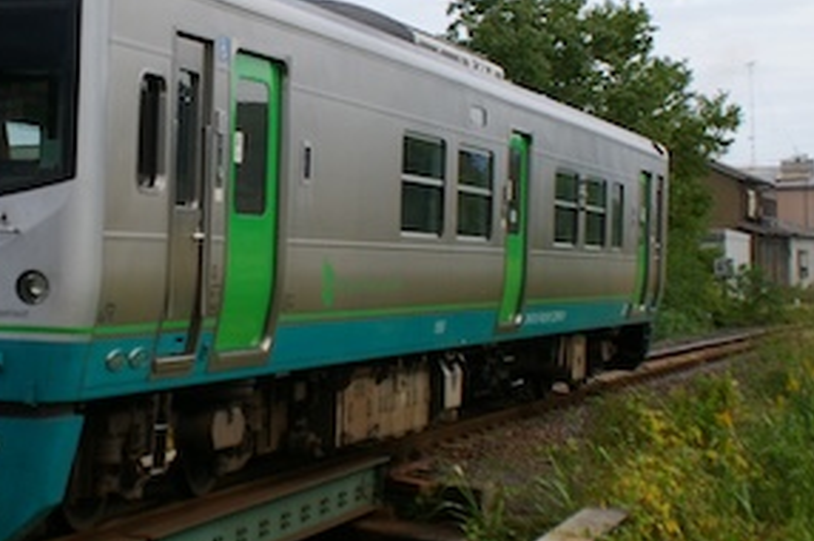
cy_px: 195
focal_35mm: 88
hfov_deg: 22.7
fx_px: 1987
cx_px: 128
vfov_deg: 15.5
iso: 400
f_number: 4
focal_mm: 28
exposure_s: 1/3000
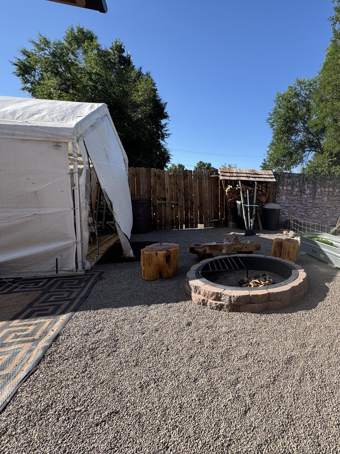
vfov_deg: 84.7
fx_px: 249
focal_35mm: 19
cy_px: 225
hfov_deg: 65.0
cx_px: 250
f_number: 2.2
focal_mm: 2.22
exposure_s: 1/831
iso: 50
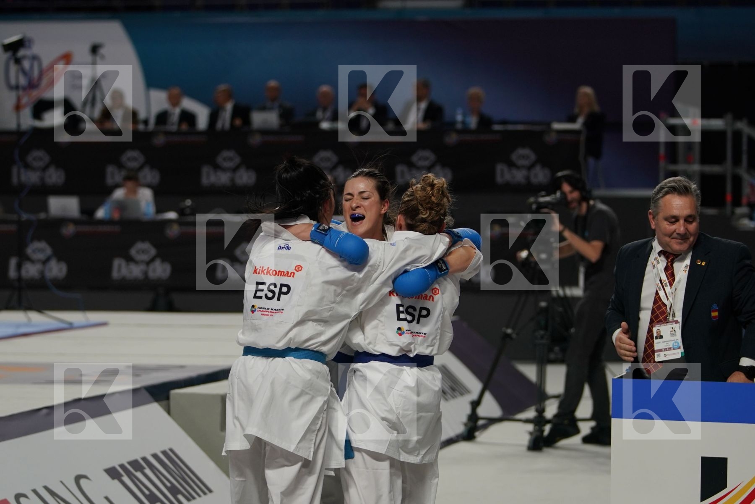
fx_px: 2852
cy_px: 252
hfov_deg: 15.1
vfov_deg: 10.1
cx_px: 378
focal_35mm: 136
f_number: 2.8
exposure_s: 1/1000
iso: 640
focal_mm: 91
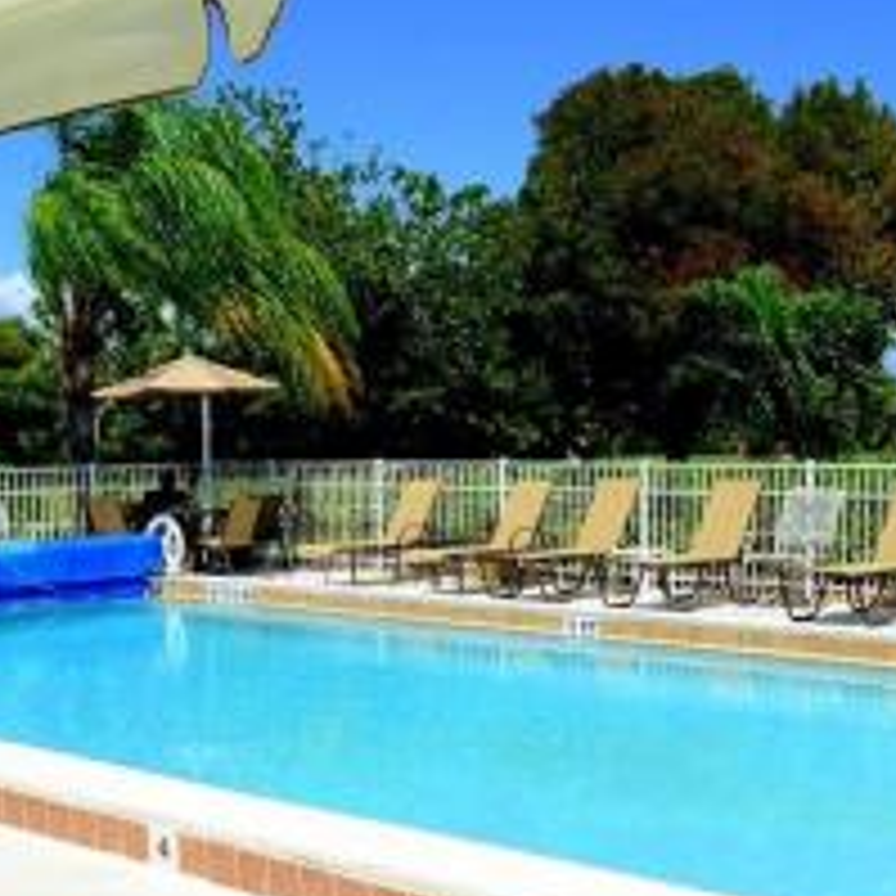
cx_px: 455
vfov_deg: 32.4
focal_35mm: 52
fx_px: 1523
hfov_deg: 32.8
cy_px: 630
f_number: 16
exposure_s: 1/1000
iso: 1600
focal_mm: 18
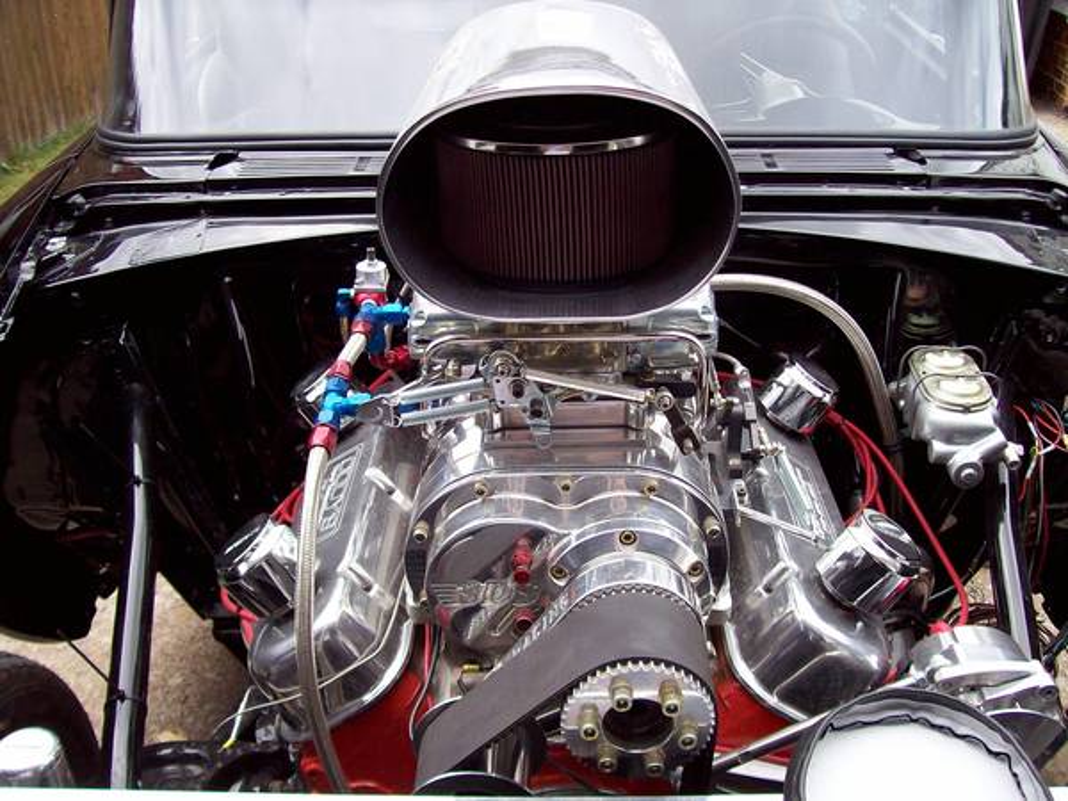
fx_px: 1111
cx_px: 534
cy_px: 400
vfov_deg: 39.7
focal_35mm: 36
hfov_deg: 51.4
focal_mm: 6
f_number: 2.7
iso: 80
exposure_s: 1/331
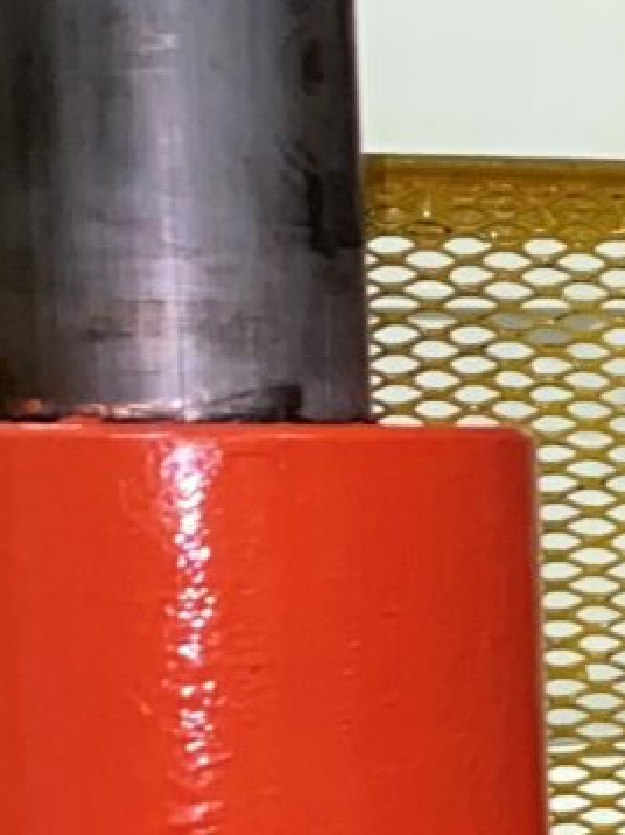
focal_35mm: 186
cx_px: 1854
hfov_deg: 7.1
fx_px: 4483
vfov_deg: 10.5
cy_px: 991
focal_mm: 4.25
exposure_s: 1/17
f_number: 1.8
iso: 64
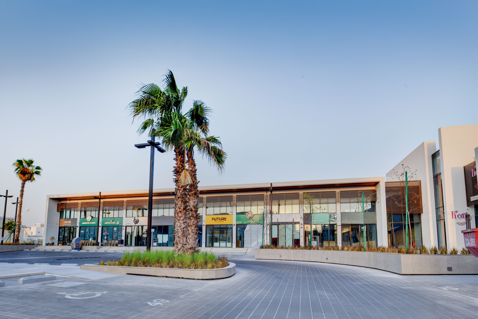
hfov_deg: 86.9
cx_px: 239
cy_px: 160
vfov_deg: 64.6
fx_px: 252
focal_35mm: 19
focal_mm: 19
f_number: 14
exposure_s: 1/40
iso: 100
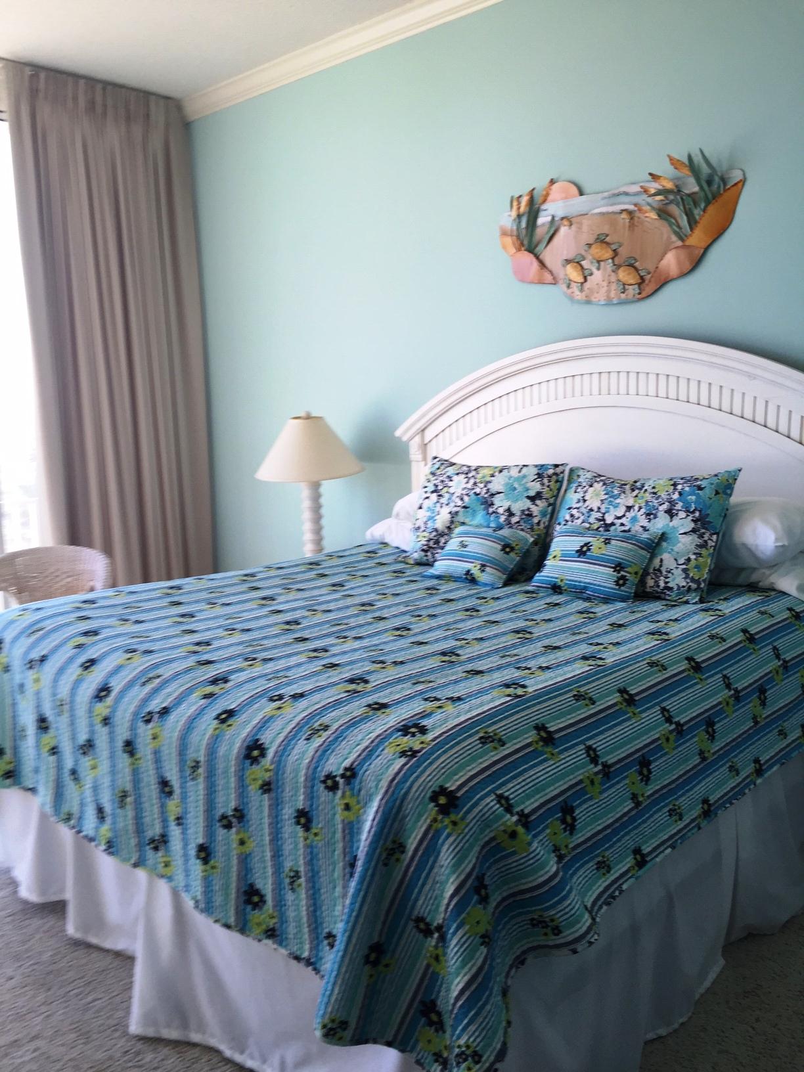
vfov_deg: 61.7
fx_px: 898
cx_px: 402
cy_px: 536
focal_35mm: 29
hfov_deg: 48.2
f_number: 2.2
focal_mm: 4.15
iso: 32
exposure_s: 1/60
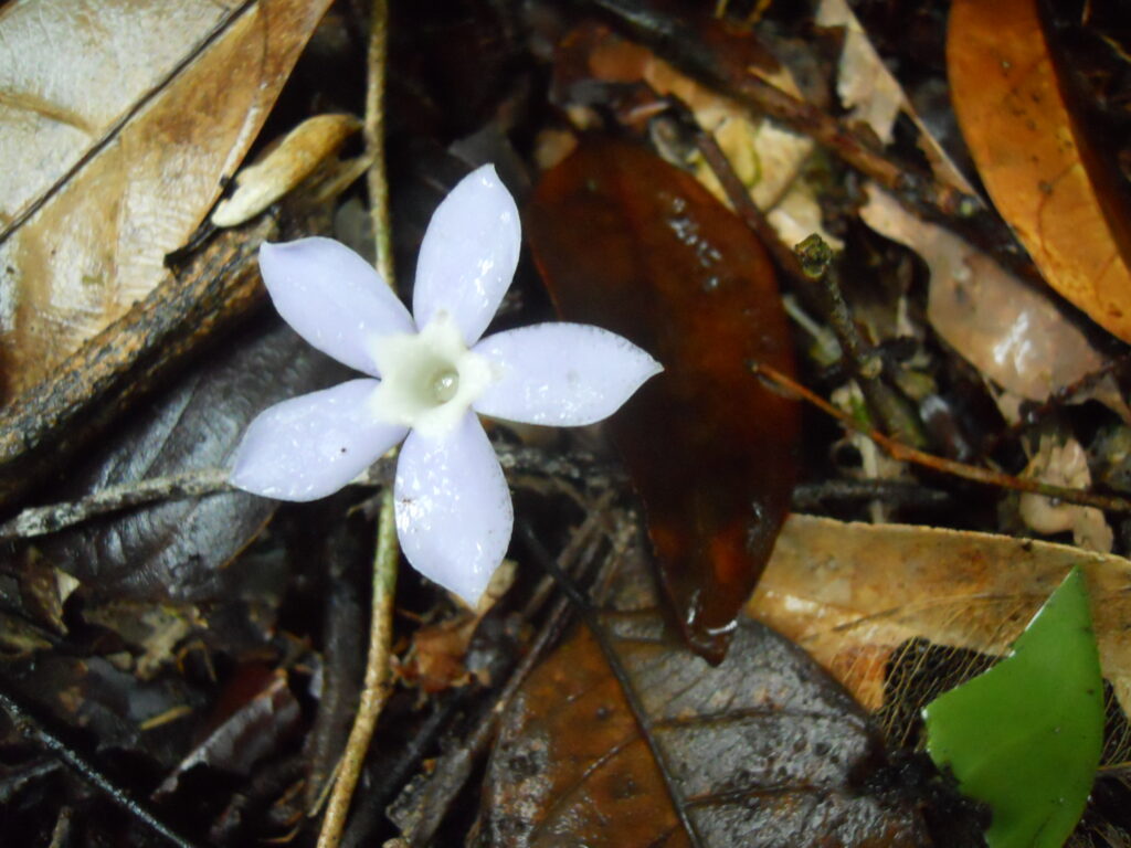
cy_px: 424
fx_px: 915
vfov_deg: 49.7
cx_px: 566
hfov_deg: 63.4
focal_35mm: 28
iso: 800
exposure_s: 1/40
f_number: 2.7
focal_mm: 5
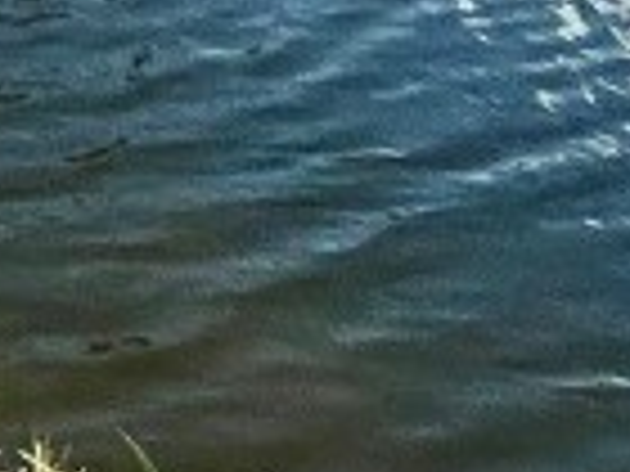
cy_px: -872
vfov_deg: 11.1
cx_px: -1152
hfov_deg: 12.2
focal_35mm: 95
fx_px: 1729
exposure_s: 1/2137
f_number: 1.8
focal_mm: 1.57
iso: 32
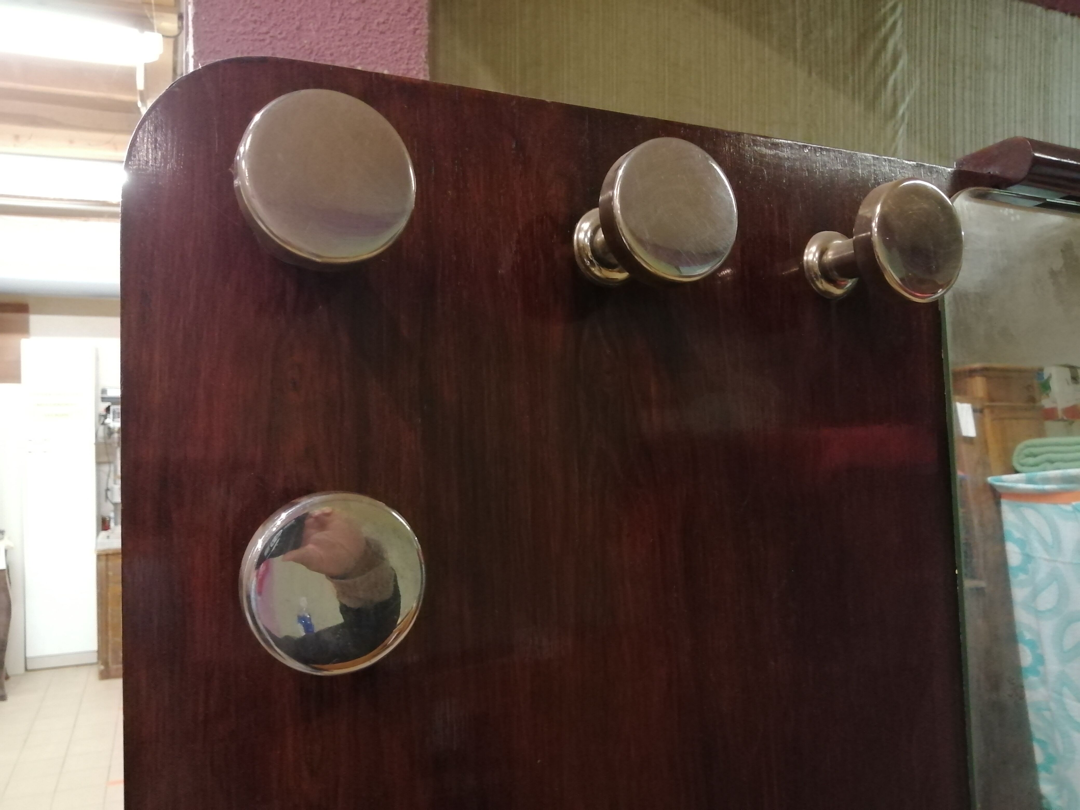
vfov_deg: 53.1
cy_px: 405
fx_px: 811
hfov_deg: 67.3
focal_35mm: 26
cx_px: 540
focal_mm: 3.46
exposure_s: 1/20
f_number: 1.8
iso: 500
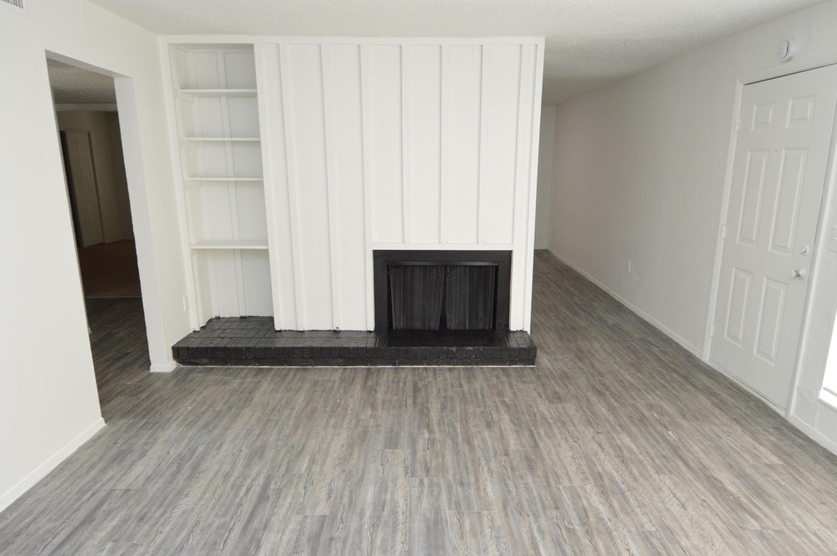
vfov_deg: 59.3
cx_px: 419
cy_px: 296
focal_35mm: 21
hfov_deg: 81.3
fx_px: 488
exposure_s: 1/100
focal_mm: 12
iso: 400
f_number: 5
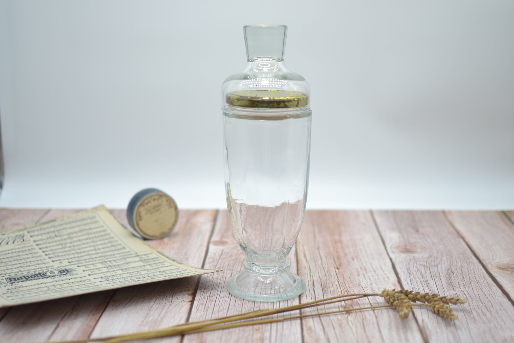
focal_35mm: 52
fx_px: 750
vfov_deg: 25.8
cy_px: 172
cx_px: 257
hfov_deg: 37.9
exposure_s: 1/400
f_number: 1.8
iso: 100
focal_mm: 35
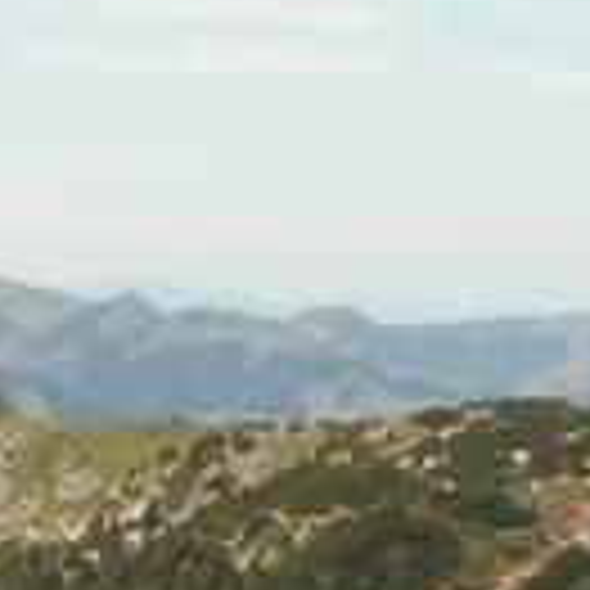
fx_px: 2912
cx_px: 135
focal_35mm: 151
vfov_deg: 11.2
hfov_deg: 11.5
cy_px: 793
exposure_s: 1/200
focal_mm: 5.86
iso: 50
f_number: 5.6
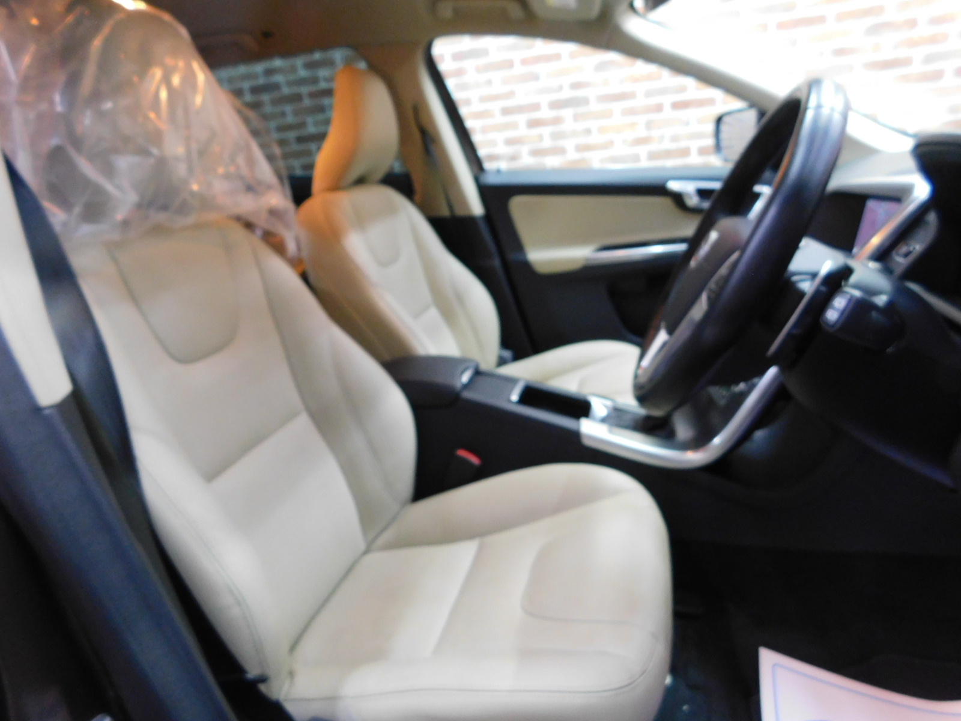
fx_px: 639
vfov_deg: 58.9
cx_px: 480
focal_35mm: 23
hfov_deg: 73.9
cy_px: 360
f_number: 3
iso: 400
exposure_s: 1/13
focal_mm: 4
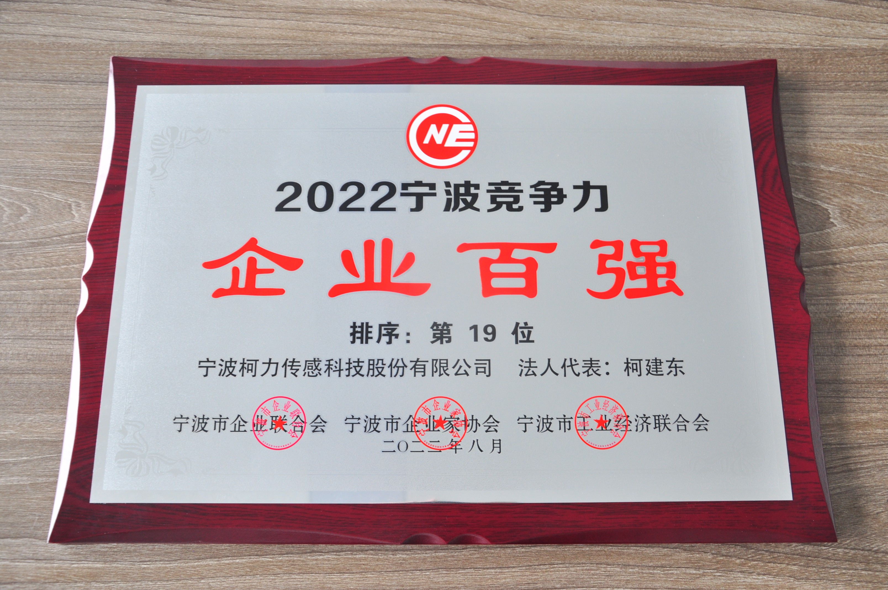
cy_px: 295
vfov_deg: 39.9
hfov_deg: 57.3
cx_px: 444
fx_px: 813
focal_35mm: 33
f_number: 5.6
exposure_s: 1/5
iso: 400
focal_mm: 22
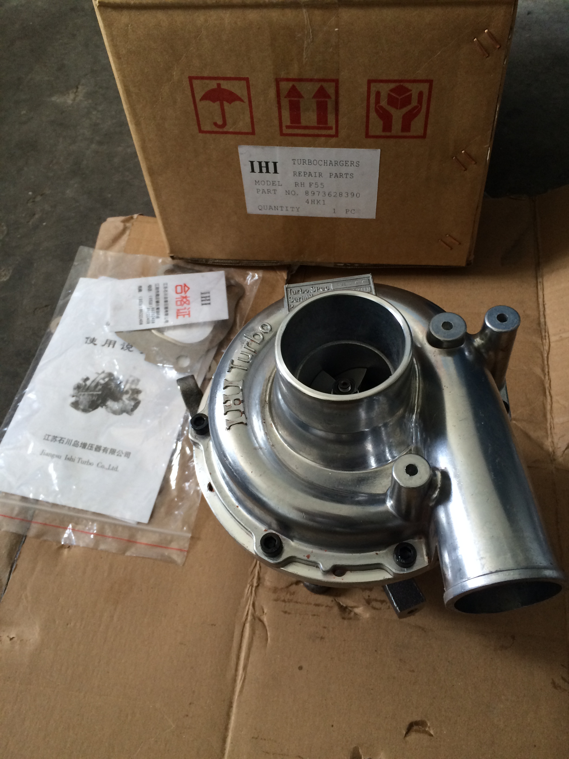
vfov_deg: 61.7
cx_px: 284
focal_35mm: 29
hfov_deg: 48.2
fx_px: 636
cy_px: 380
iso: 125
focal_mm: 4.15
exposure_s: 1/33
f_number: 2.2
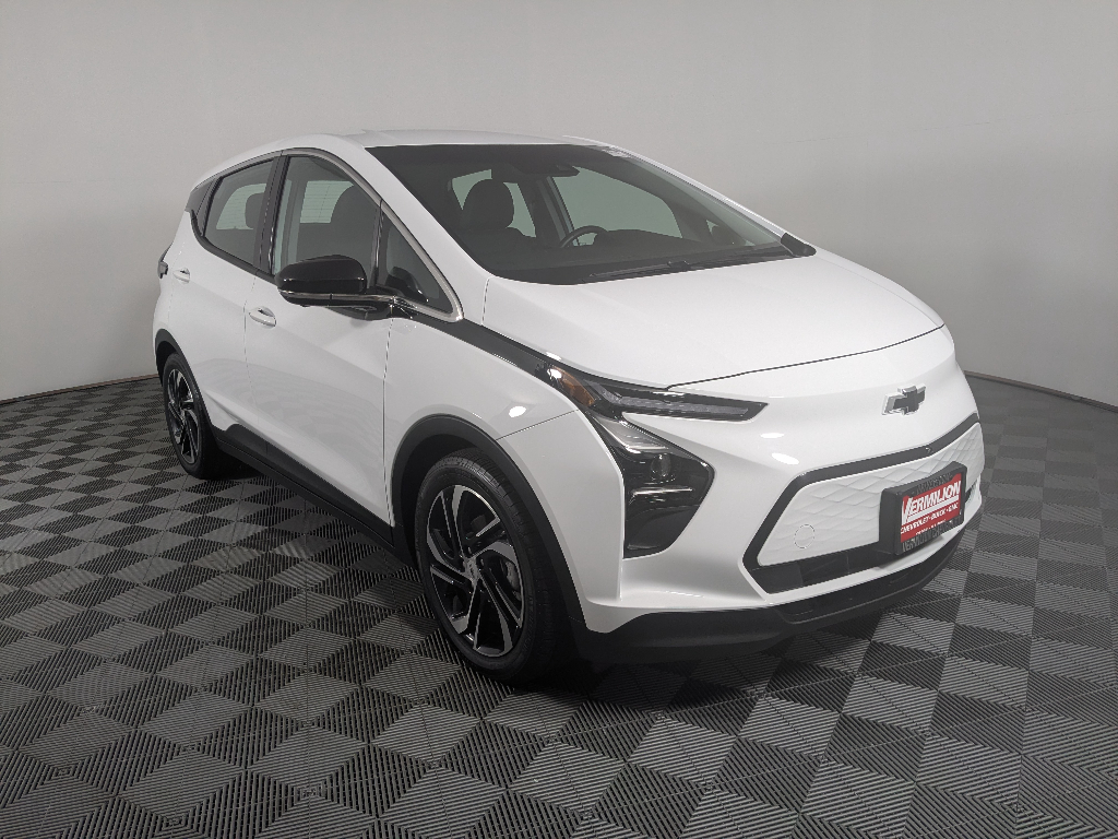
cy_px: 420
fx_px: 872
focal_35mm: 27
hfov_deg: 65.3
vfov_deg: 51.4
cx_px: 559
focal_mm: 4.38
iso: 58
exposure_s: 1/275
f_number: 1.73
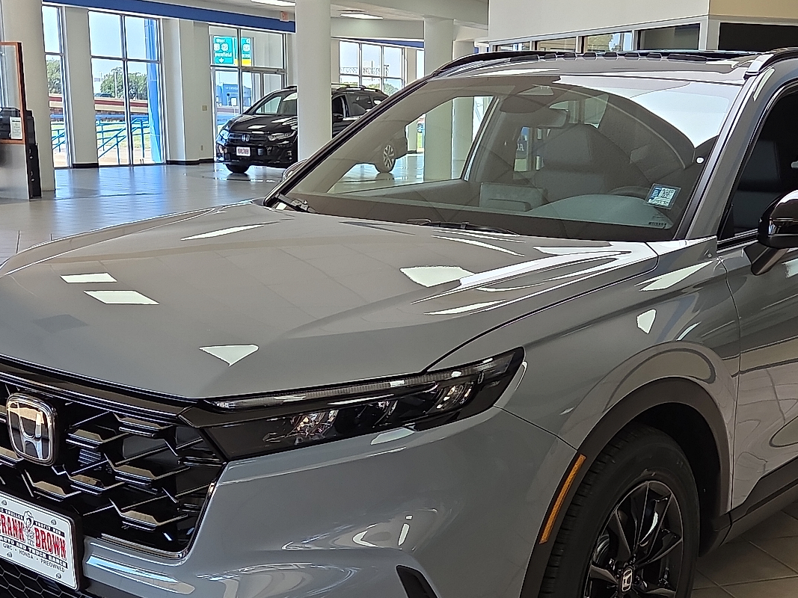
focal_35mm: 48
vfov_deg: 30.1
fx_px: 1106
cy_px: 392
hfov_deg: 39.5
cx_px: 481
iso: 28
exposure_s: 1/119
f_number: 1.8
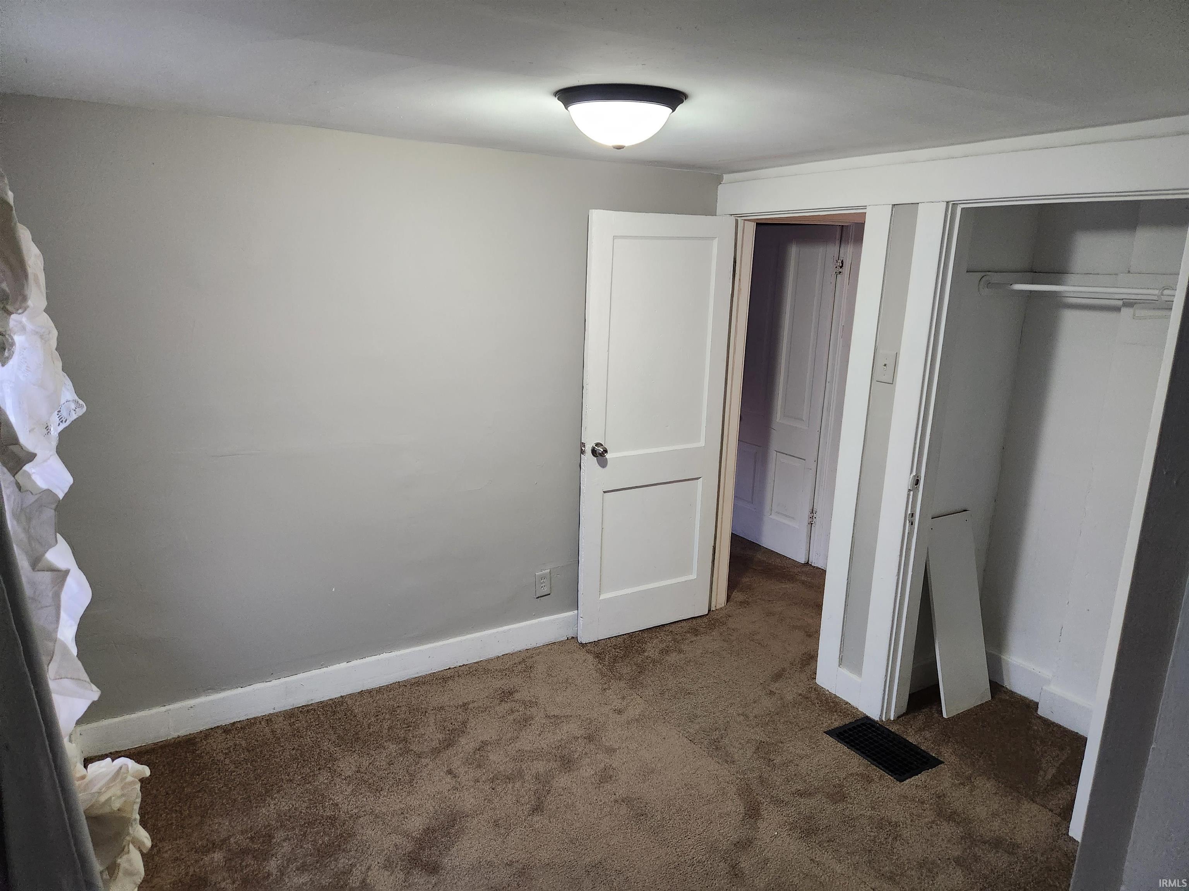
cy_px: 446
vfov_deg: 58.9
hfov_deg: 73.9
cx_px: 594
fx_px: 790
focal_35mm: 23
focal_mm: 5.4
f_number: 1.8
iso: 800
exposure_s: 1/120
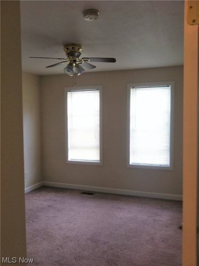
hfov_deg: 40.6
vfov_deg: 52.7
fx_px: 269
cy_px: 133
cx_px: 100
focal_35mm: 35
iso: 80
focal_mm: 3.85
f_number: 2.8
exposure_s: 1/30
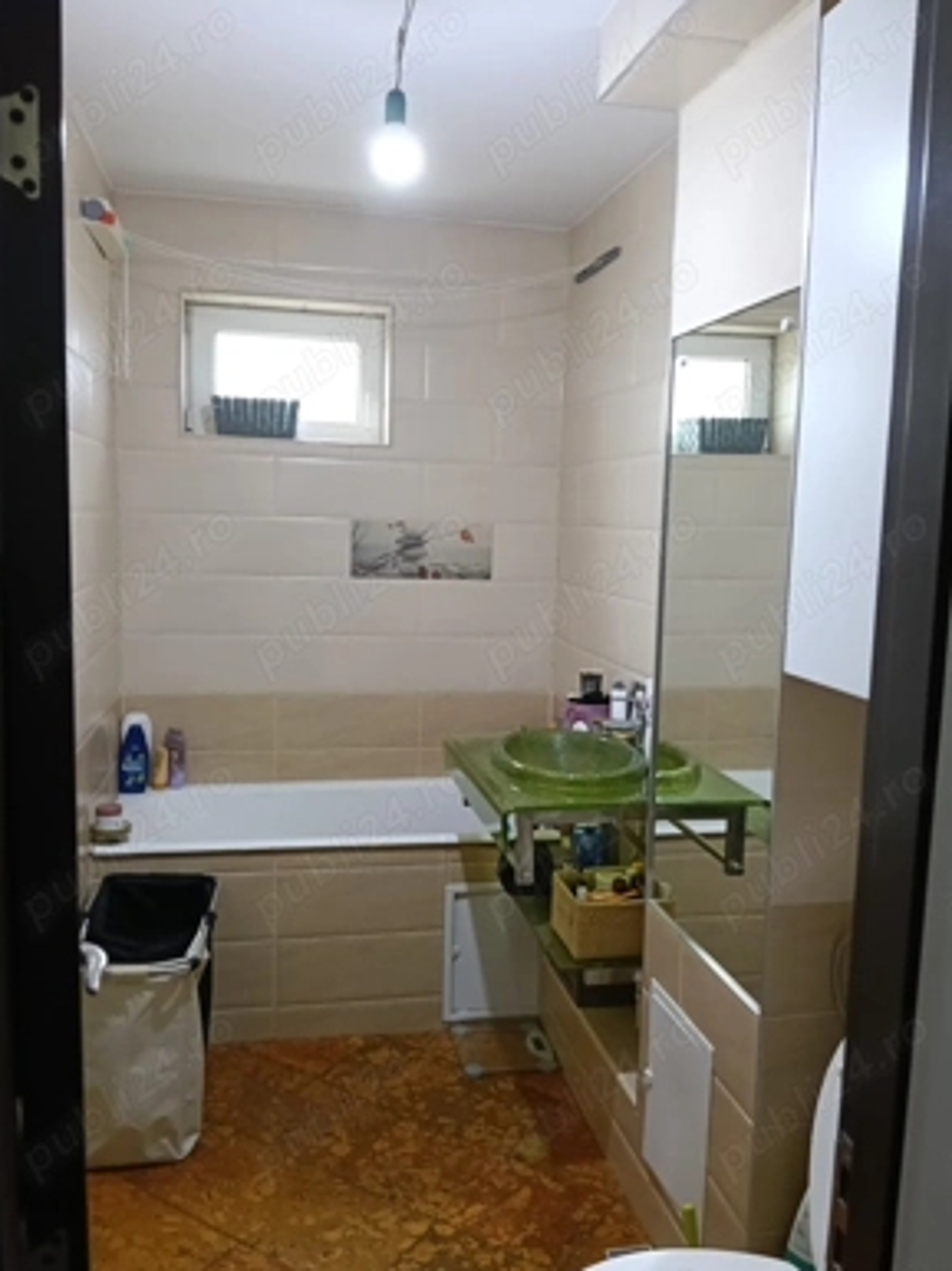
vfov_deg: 63.5
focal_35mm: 28
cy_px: 645
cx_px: 474
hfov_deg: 49.7
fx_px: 1028
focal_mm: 3.98
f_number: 1.8
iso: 500
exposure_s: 1/33.3
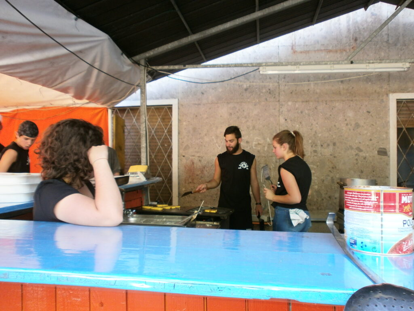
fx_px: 323
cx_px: 207
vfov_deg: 51.4
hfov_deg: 65.3
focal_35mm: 27
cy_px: 156
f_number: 2.9
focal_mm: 4.8
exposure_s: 1/30
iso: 125
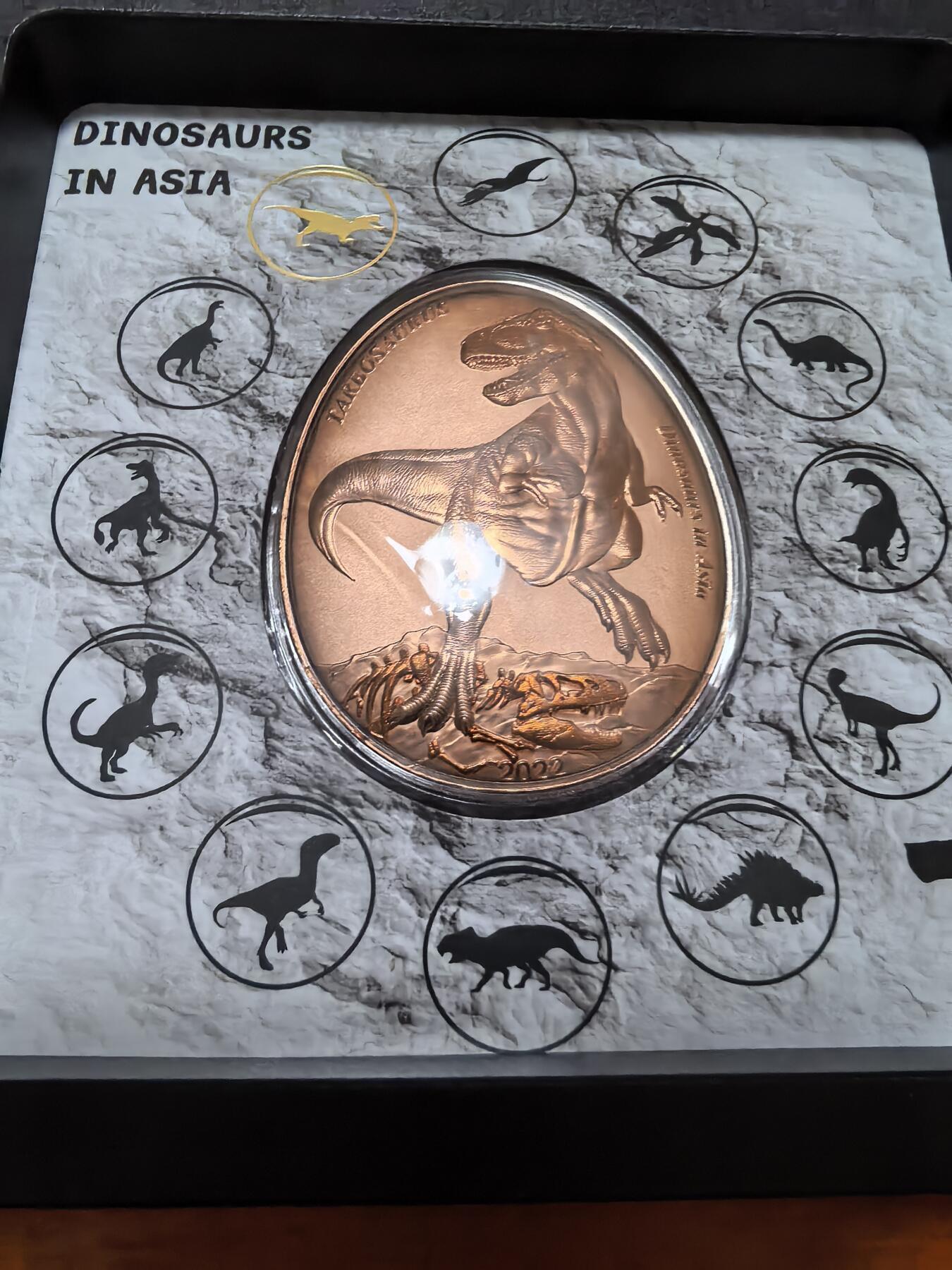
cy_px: 635
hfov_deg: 56.8
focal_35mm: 24
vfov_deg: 71.6
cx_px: 476
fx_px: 880
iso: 200
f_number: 2.2
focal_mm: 1.68
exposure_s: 1/33.3
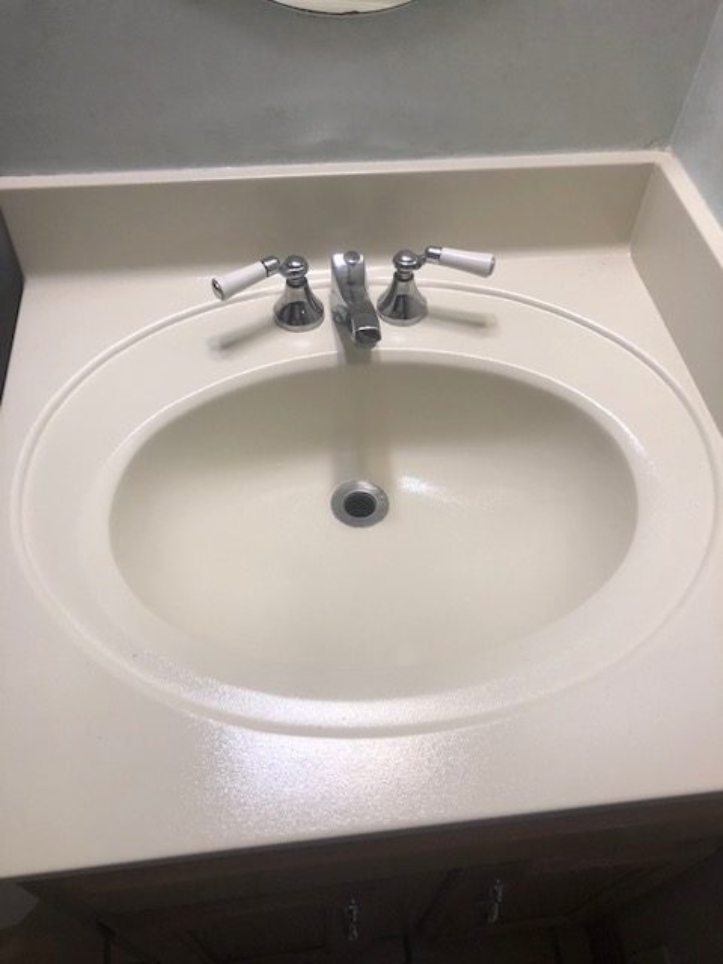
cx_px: 362
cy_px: 482
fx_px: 780
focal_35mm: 28
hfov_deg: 49.7
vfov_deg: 63.4
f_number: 1.8
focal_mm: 3.99
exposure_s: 1/40
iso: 32
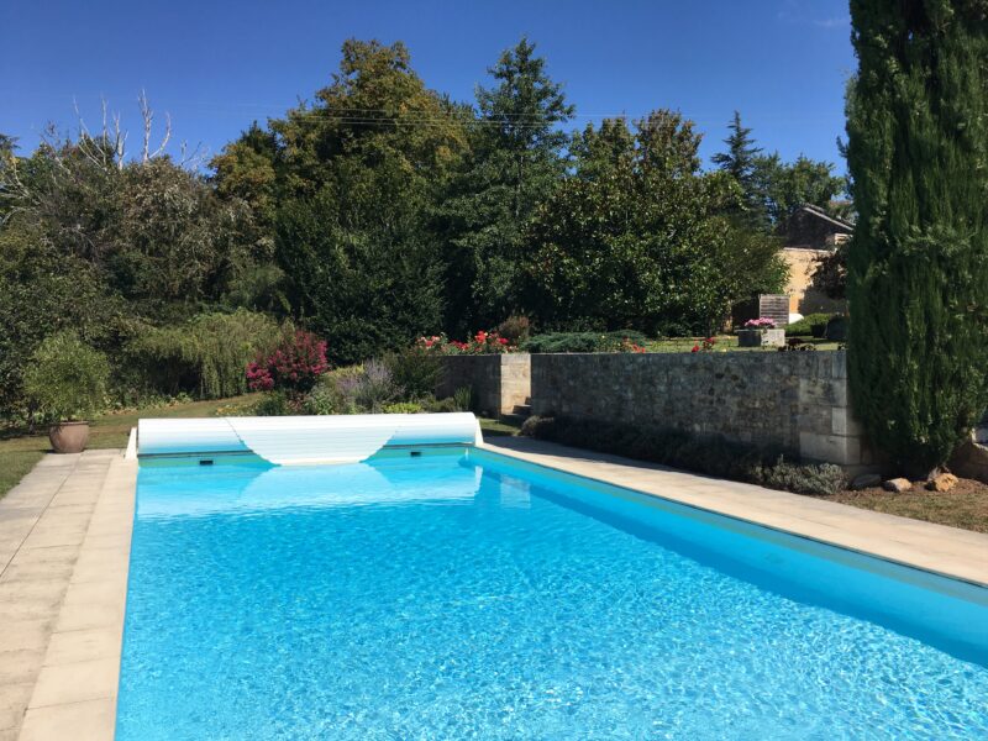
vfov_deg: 48.2
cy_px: 370
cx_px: 494
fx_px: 828
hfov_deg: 61.7
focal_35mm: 29
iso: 25
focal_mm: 4.15
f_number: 2.2
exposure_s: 1/2564
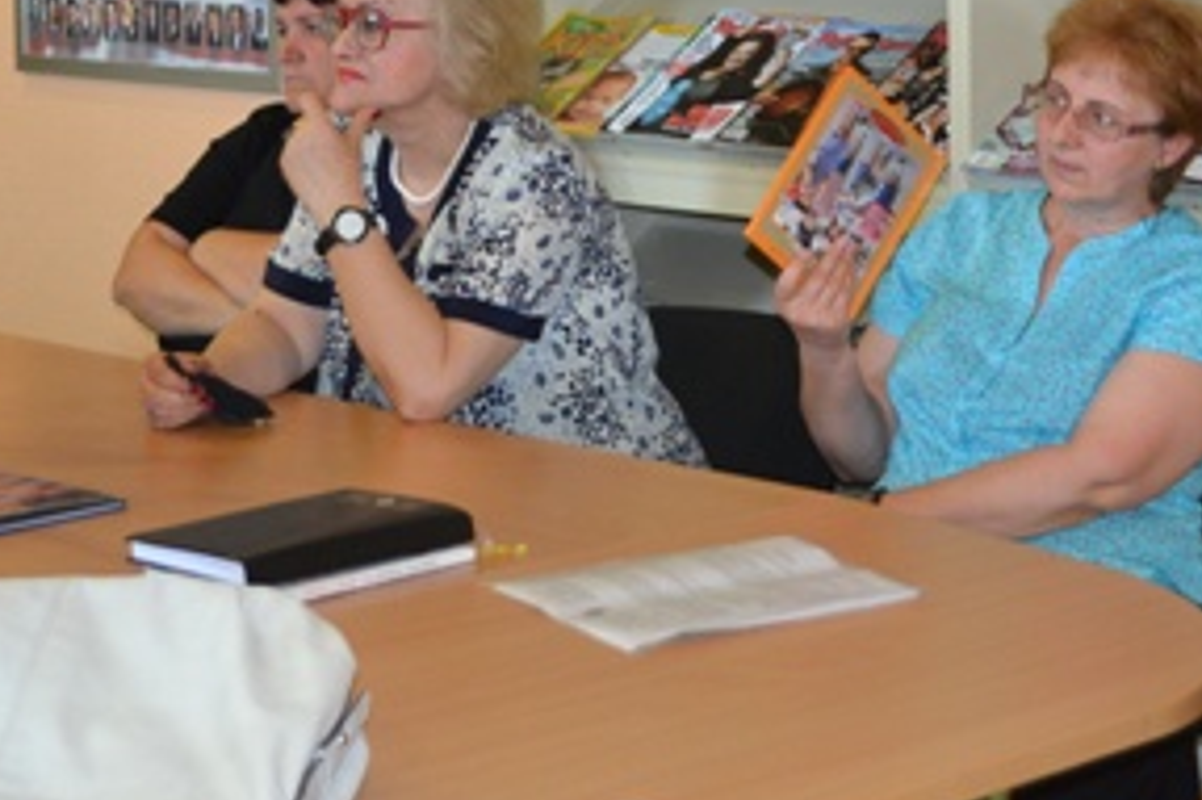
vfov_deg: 15.4
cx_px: 737
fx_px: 2903
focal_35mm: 87
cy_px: -36
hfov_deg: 23.3
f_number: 4.2
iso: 900
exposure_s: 1/60
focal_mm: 26
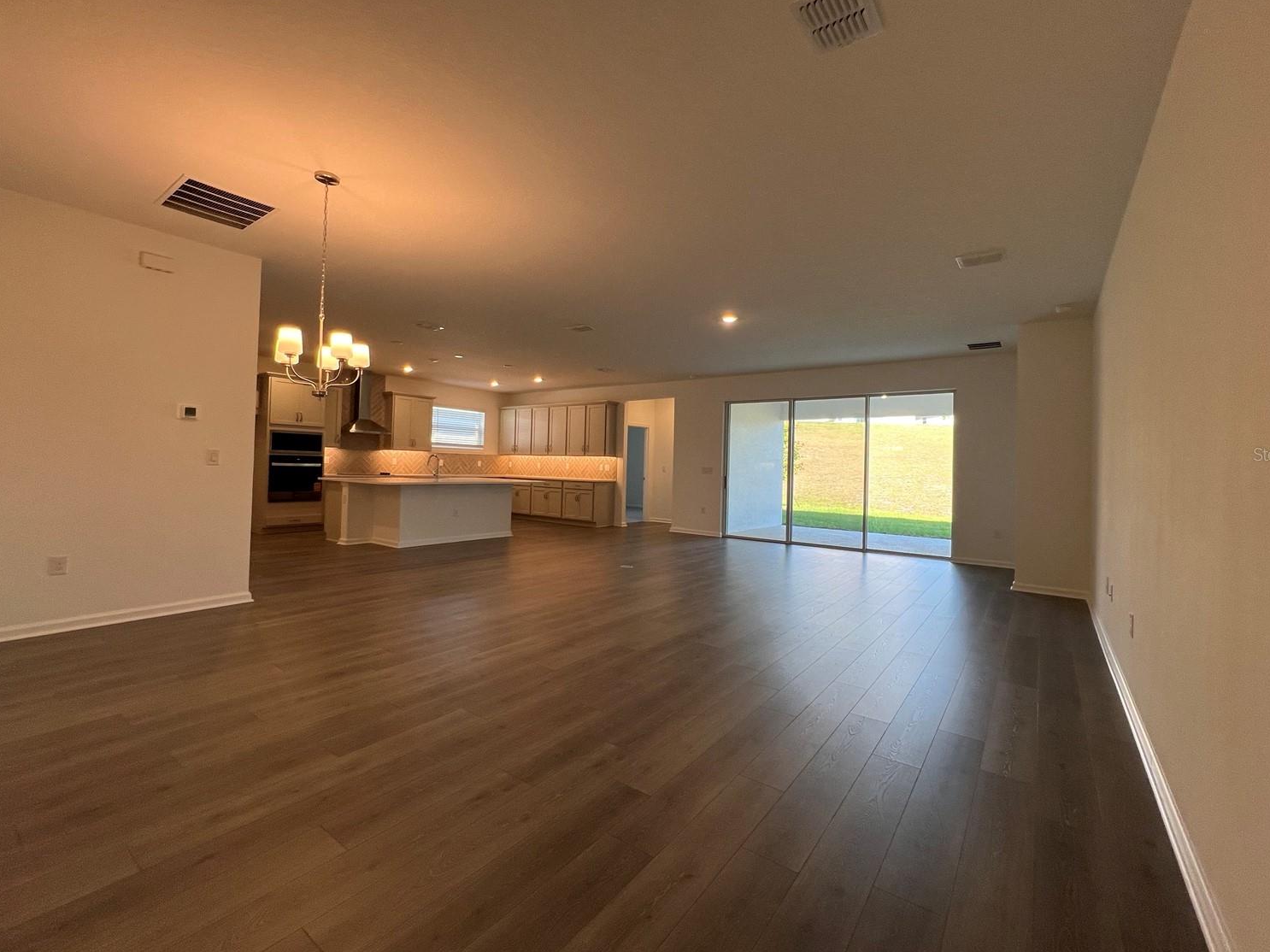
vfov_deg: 85.6
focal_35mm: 14
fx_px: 514
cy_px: 454
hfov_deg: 102.1
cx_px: 650
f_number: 1.8
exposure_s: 1/120
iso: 100
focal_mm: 1.57
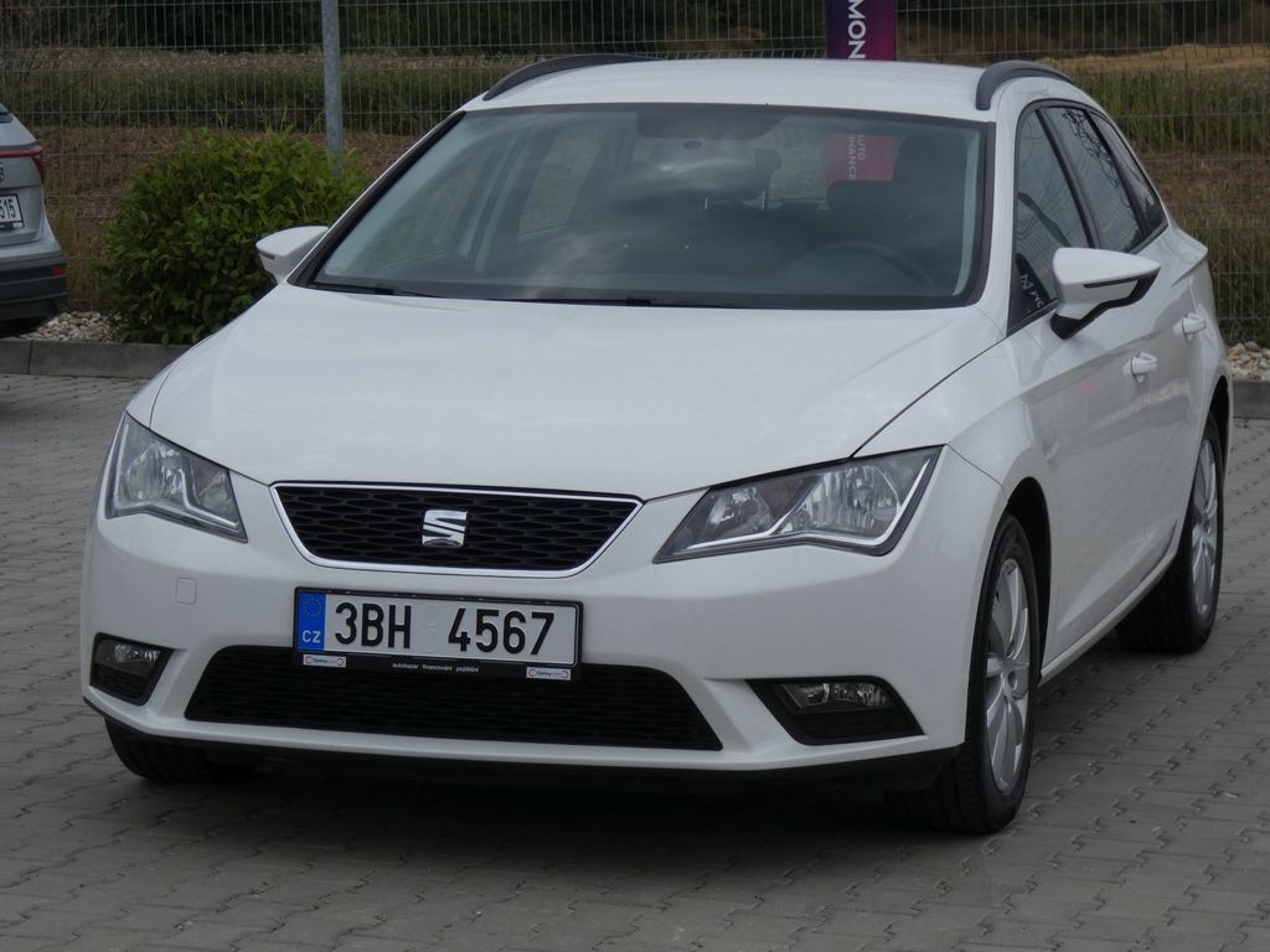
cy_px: 476
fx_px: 4219
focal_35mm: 115
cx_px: 635
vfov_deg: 12.9
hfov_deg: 17.1
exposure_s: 1/500
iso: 80
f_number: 5
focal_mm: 20.5
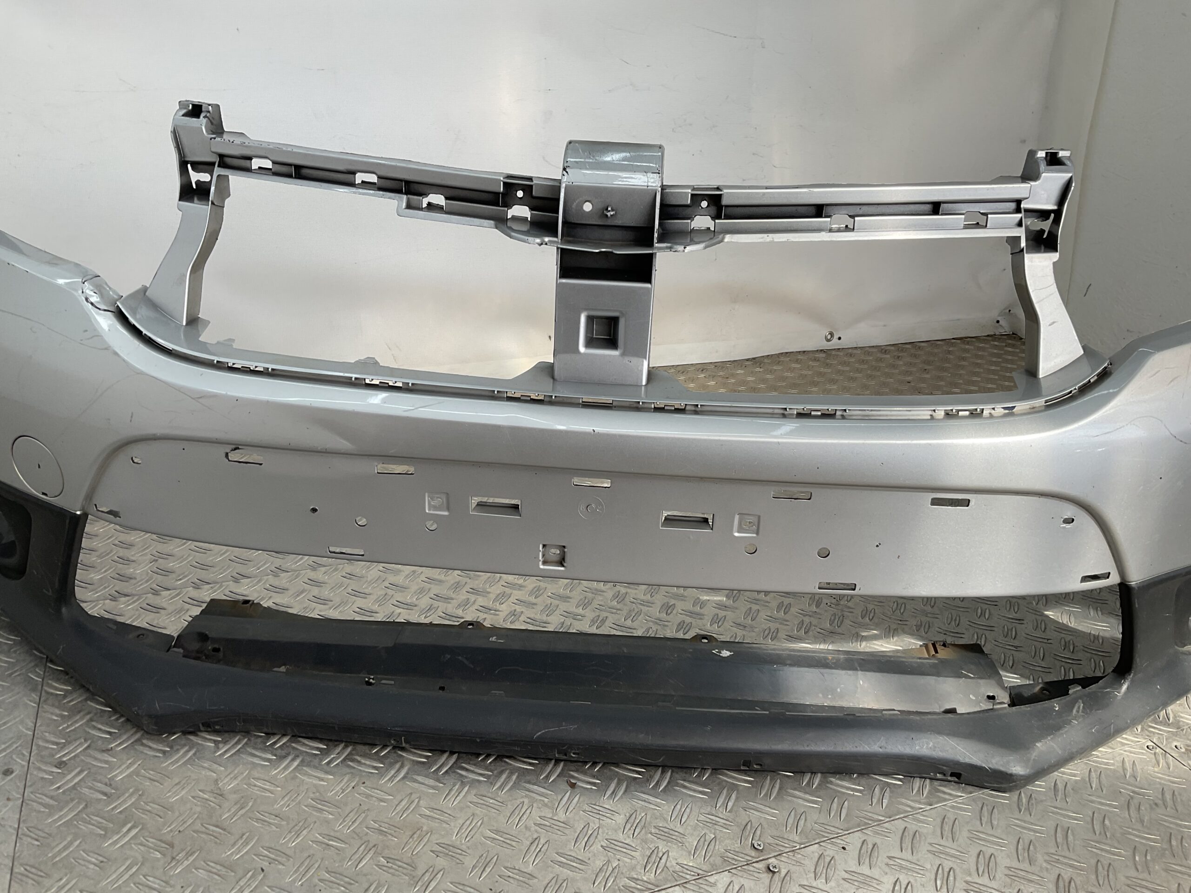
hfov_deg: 61.7
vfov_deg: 48.2
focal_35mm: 29
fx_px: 998
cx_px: 596
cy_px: 446
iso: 16
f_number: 1.8
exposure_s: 1/248
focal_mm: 3
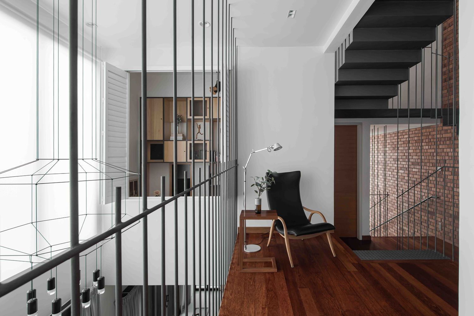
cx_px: 237
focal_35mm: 14
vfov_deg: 81.2
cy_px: 158
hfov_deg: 104.3
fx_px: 184
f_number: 14
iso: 100
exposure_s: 1/2.5
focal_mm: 14
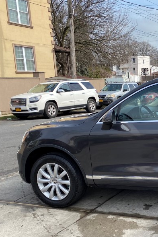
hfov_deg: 25.4
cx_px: 195
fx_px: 309
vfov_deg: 41.5
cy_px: 154
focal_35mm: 47
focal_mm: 4.25
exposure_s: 1/1379
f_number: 1.8
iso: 32
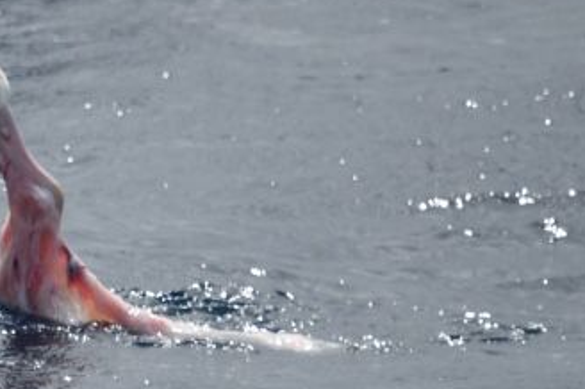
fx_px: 23782
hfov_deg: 1.4
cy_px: -62
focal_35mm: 1465
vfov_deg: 0.9
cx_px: -118
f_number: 6.3
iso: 800
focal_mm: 600
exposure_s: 1/8000
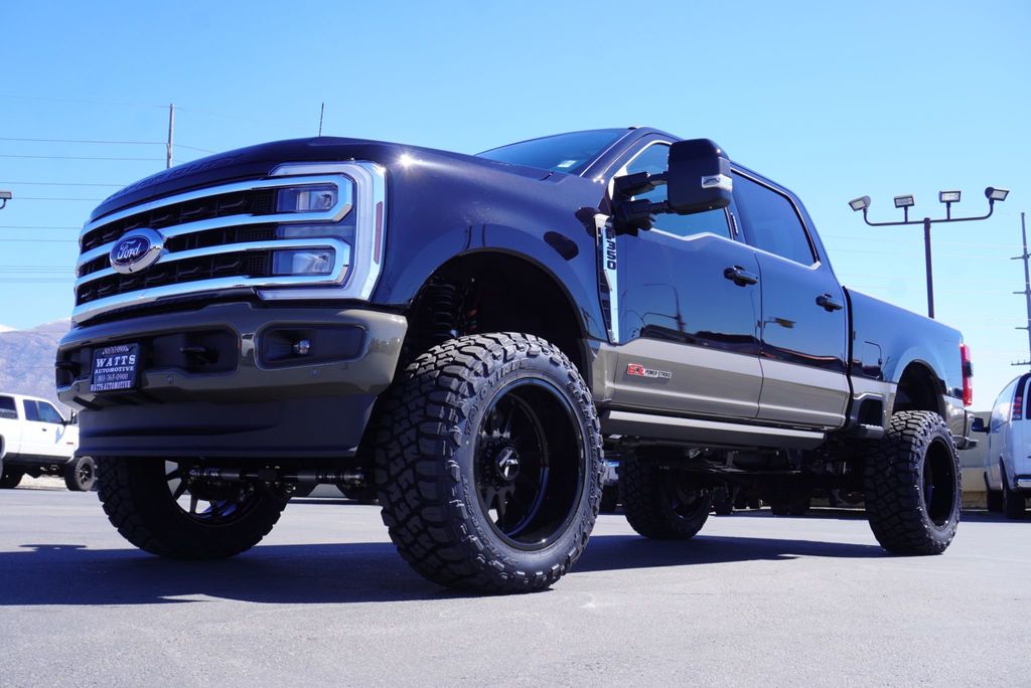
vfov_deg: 35.5
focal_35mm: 38
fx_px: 1075
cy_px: 344
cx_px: 516
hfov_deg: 51.3
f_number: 8
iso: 100
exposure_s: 1/125
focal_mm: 25
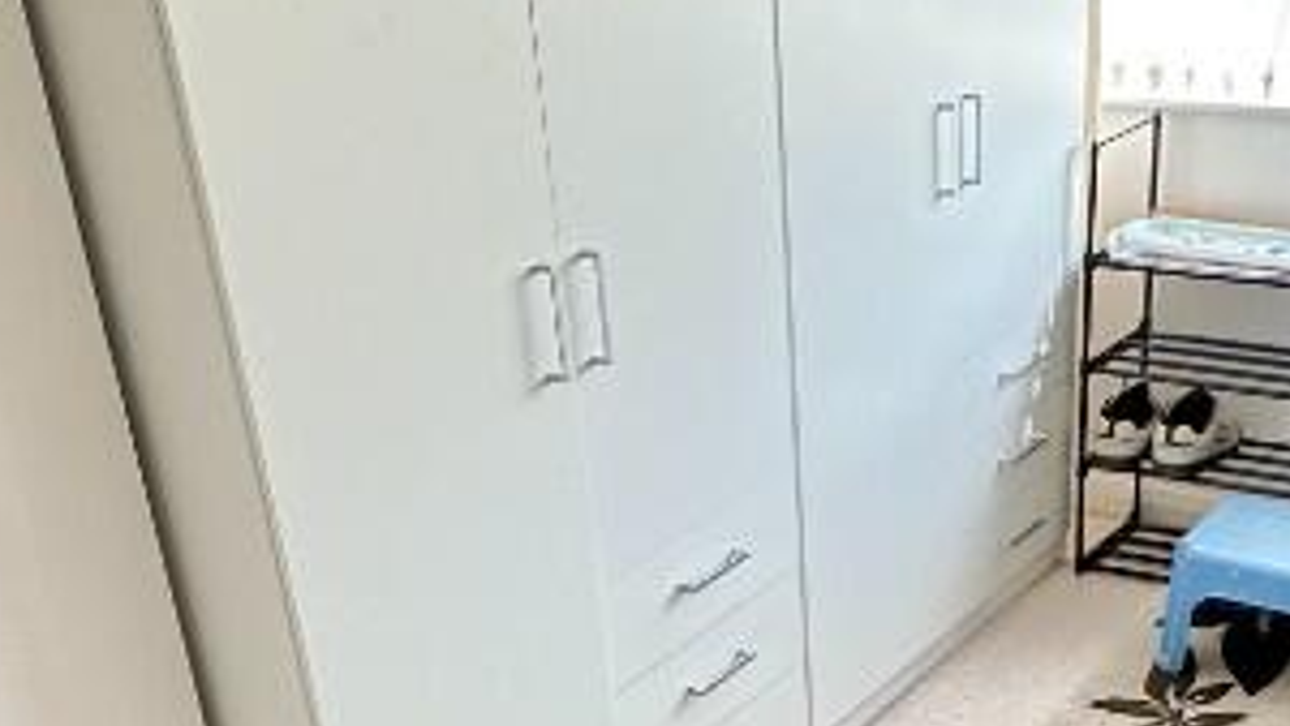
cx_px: 757
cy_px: 769
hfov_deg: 39.7
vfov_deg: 22.0
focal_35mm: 52
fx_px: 1779
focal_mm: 2.22
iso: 160
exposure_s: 1/99
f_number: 2.2
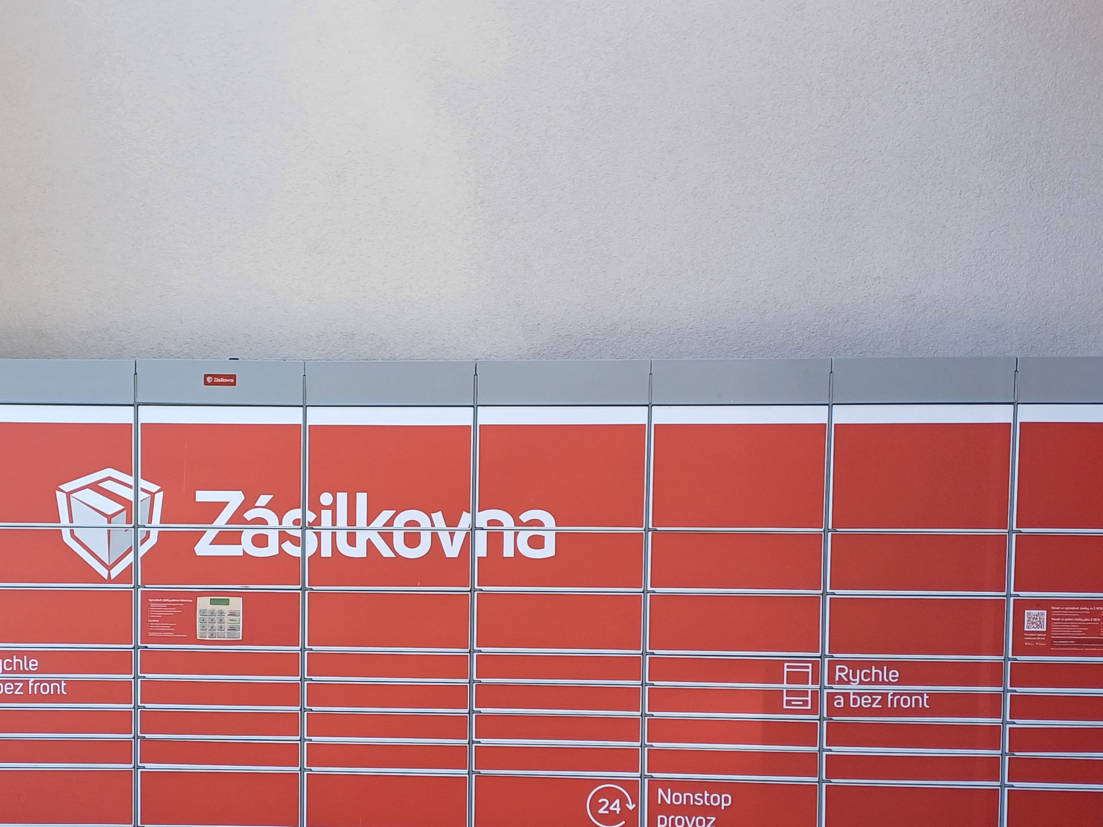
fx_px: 1402
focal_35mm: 44
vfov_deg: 32.4
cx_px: 358
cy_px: 590
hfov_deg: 42.3
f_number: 1.8
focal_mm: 4.65
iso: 50
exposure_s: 1/134
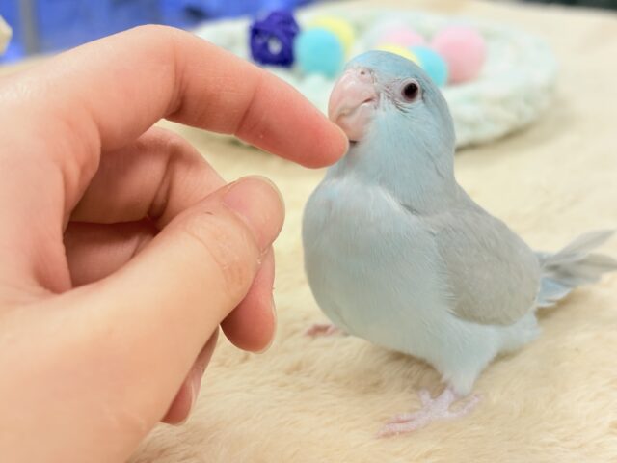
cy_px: 232
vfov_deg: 28.0
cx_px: 308
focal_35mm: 52
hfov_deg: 36.8
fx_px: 927
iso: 50
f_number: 1.6
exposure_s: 1/122
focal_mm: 5.96
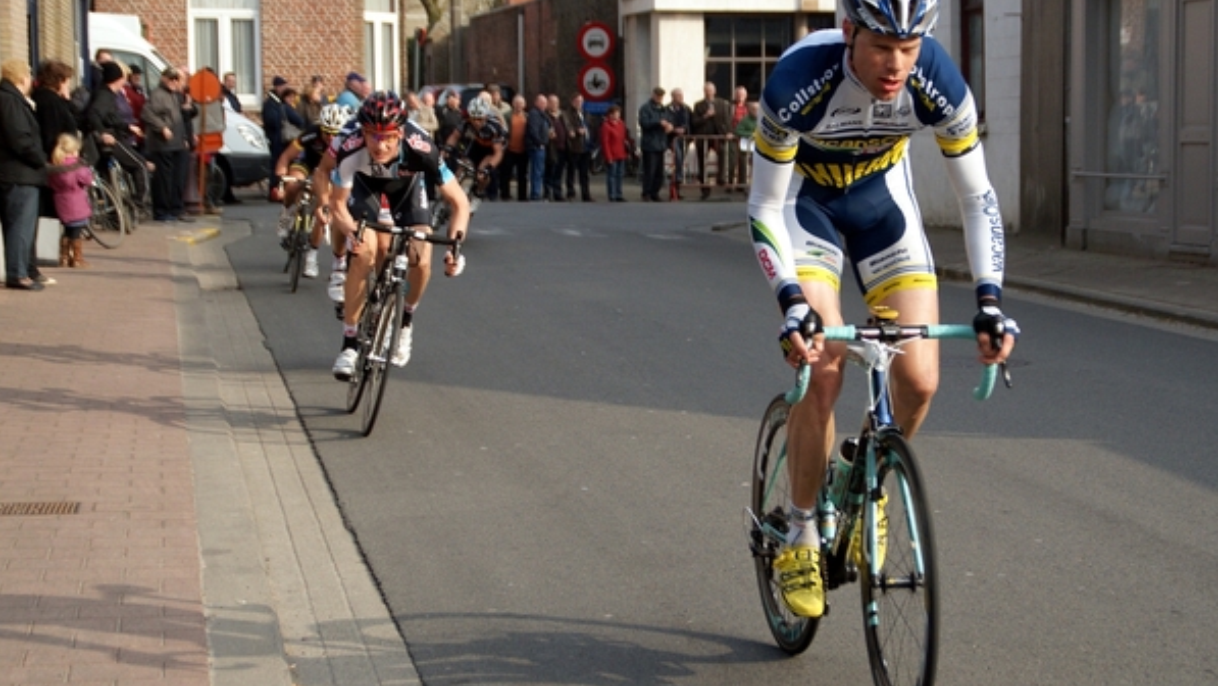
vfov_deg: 15.3
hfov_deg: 26.8
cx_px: 610
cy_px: 339
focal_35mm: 79
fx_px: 2552
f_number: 4.5
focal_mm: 50
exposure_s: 1/1000
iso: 200
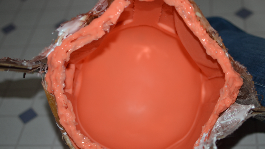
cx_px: 132
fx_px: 390
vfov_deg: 21.6
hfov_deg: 37.5
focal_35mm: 56
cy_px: 80
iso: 125
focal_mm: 35
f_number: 1.8
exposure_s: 1/60
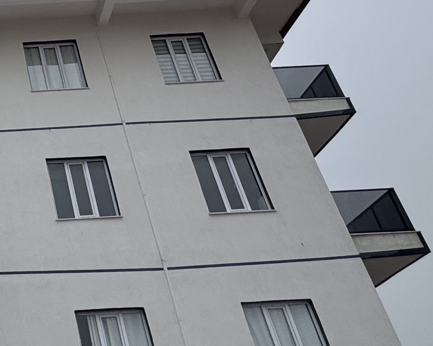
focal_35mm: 56
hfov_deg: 28.2
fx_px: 718
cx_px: -118
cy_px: -204
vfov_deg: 21.6
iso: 40
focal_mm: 2.22
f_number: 2.2
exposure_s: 1/548
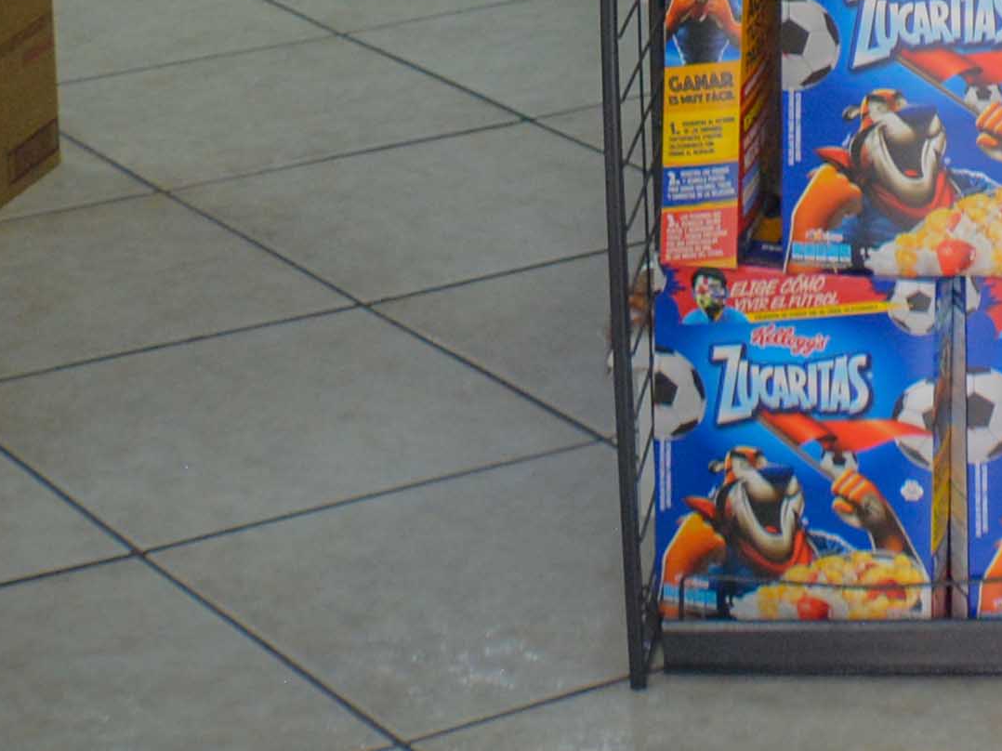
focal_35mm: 185
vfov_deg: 7.6
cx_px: 1117
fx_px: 5344
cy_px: -892
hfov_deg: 10.6
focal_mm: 23
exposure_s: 1/60
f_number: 4
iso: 800
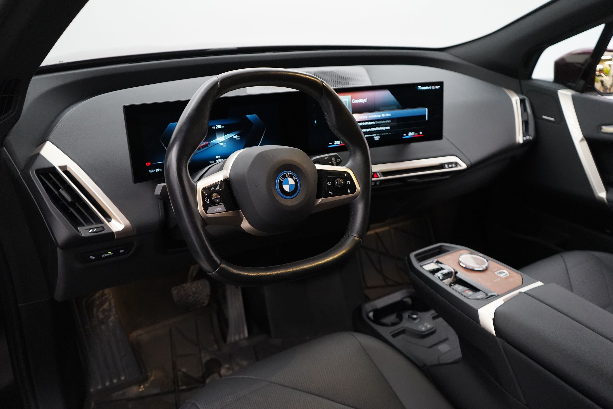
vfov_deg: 45.0
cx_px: 306
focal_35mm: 29
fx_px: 494
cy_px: 204
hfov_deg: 63.7
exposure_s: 1/160
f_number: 3.5
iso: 8000
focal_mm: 29
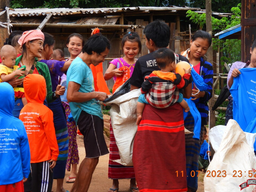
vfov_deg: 11.9
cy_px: 92
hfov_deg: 15.9
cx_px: 132
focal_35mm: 124
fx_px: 917
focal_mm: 20.5
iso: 100
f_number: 4
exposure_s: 1/320
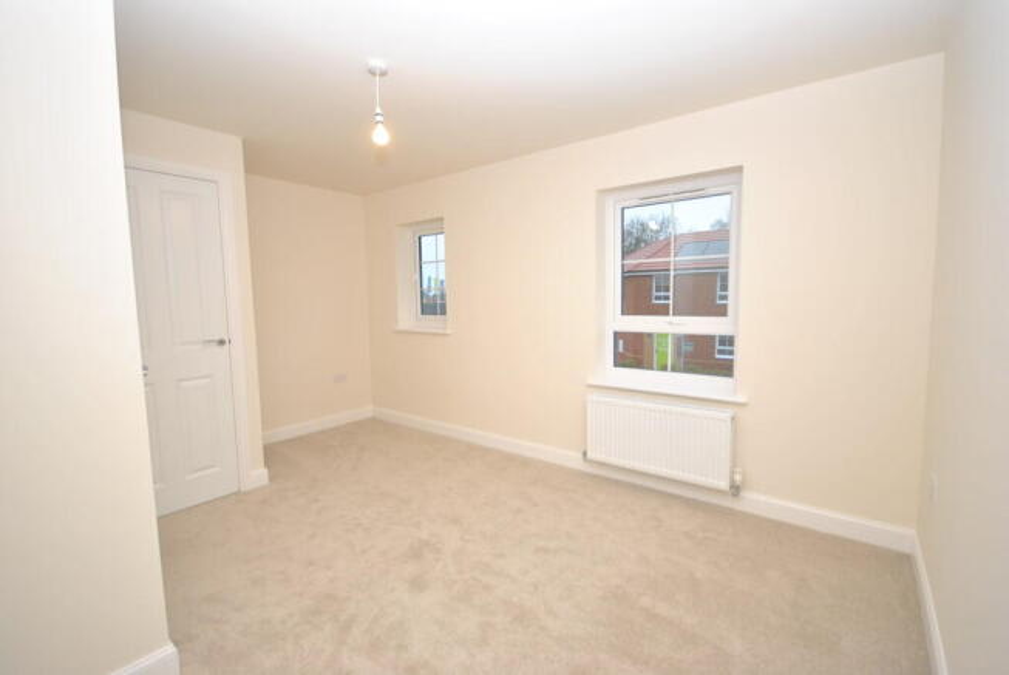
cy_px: 338
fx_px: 421
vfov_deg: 77.5
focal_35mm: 15
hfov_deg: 100.3
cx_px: 504
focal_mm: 10
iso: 200
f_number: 4
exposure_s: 1/60
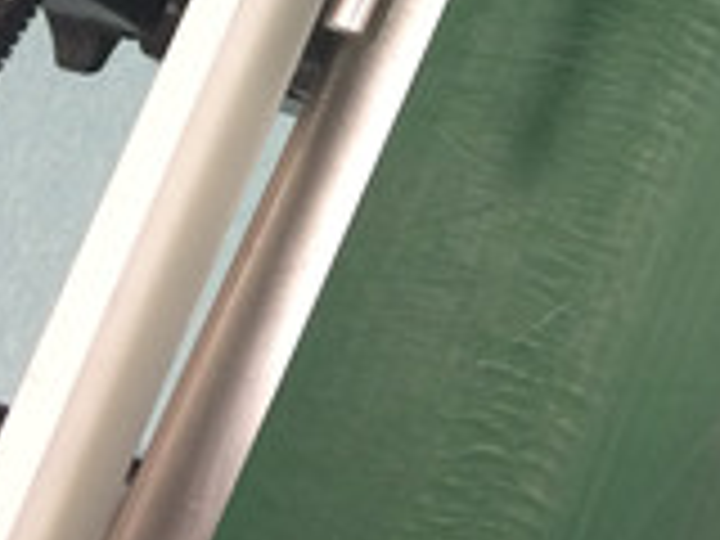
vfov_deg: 12.4
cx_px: 963
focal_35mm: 109
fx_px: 2267
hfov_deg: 16.9
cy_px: -446
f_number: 2.2
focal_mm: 4.15
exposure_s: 1/33
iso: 200
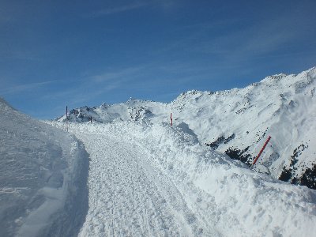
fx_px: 347
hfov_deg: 49.0
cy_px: 118
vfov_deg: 37.7
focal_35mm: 38
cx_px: 158
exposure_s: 1/2000
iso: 50
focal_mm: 6.3
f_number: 4.4
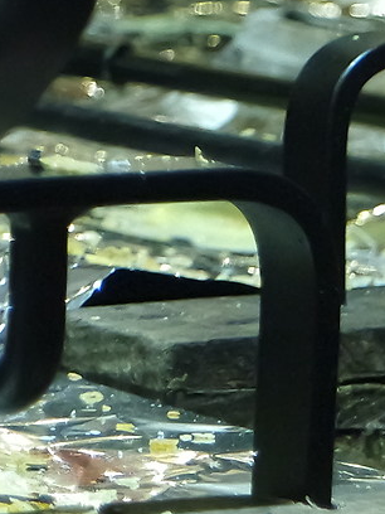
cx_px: -1051
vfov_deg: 6.6
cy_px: -291
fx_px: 4360
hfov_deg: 4.7
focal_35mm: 294
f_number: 5
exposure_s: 1/125
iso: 3200
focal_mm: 34
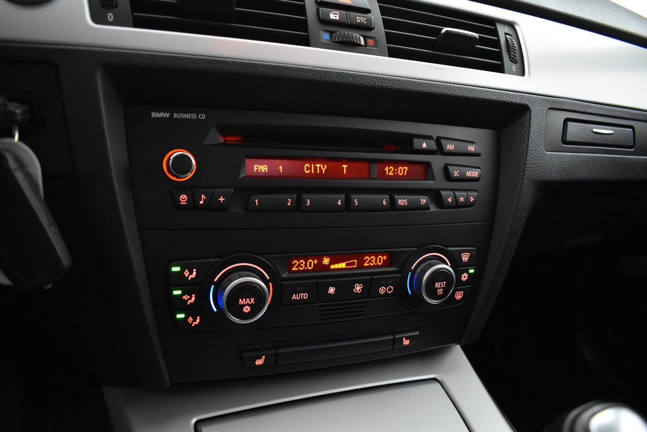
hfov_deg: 67.4
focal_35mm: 27
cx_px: 324
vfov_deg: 47.9
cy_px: 216
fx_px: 485
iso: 3200
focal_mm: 18
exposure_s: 1/25
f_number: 3.5
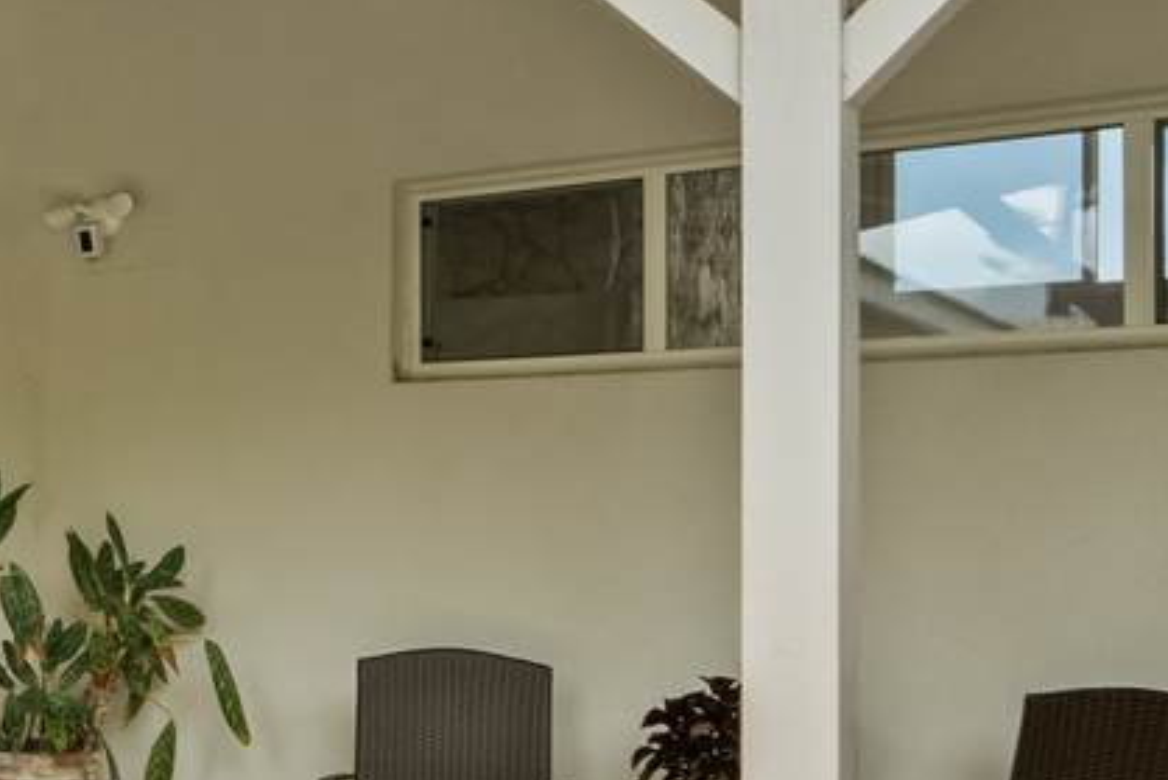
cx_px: -251
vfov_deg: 27.5
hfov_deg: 32.8
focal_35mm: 49
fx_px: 1590
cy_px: 331
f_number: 10
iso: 500
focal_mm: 16
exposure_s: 1/30
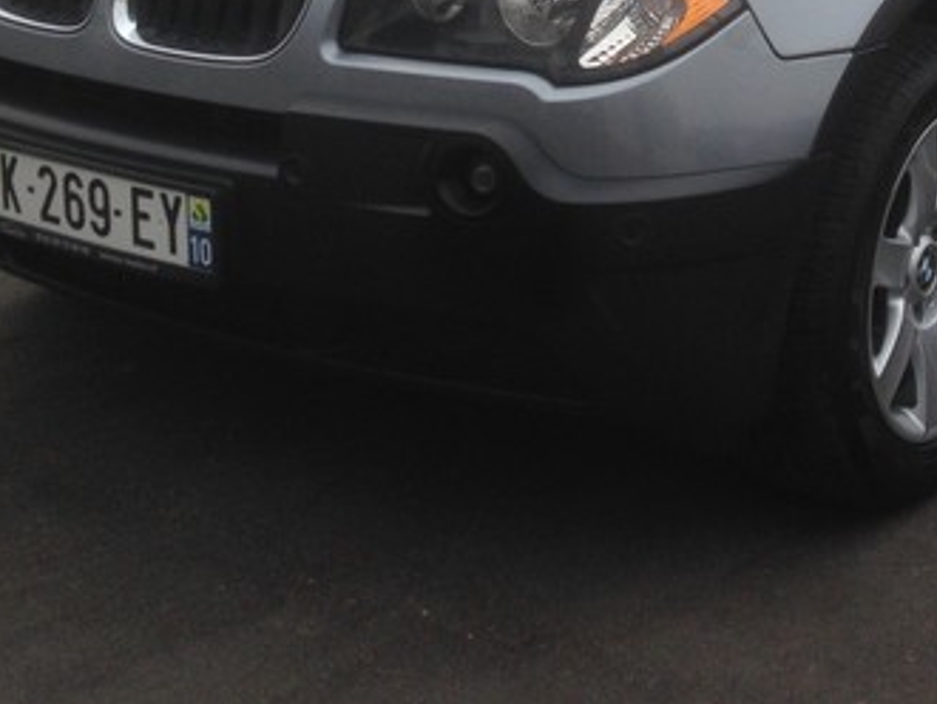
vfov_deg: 17.6
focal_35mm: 80
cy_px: -139
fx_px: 2167
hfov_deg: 24.2
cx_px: 696
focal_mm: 4.12
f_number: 2.4
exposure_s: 1/1642
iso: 50
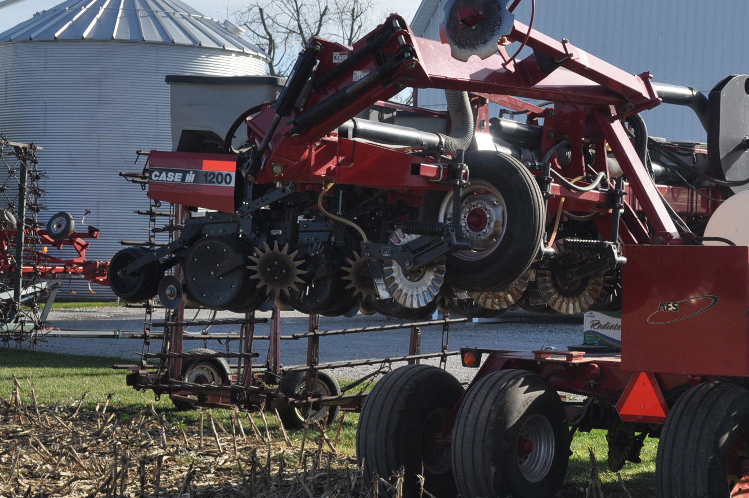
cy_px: 311
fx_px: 1808
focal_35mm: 87
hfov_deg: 23.1
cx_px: 598
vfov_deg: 15.6
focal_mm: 36
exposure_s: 1/320
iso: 200
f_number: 9
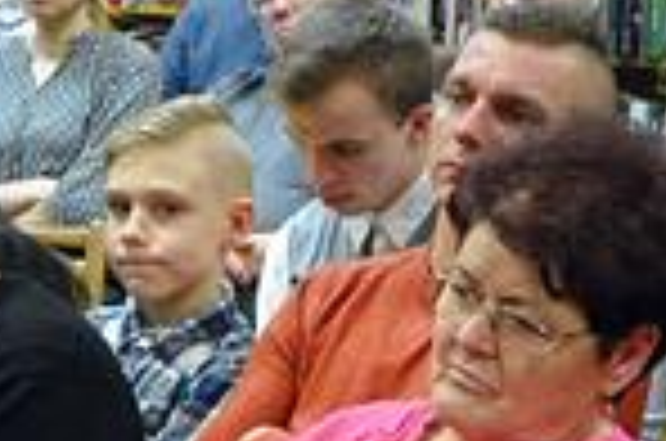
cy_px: 727
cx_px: 76
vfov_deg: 5.2
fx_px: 4781
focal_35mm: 259
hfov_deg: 7.9
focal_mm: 30
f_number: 4.2
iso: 2000
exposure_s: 1/50
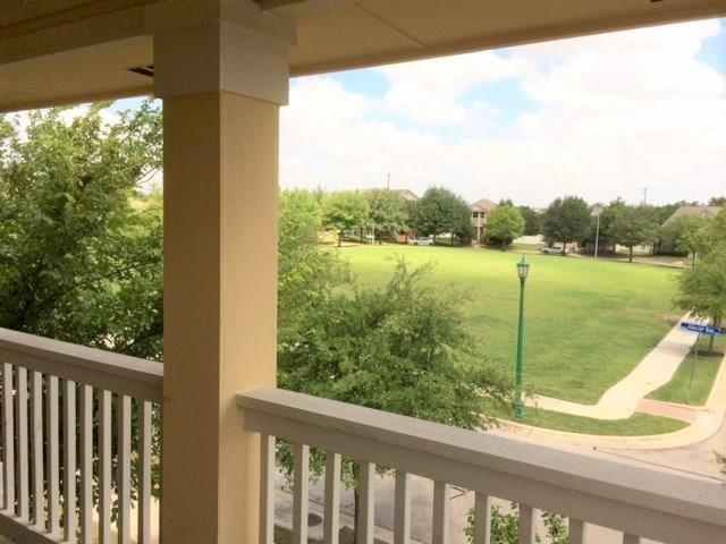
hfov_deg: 61.7
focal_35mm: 29
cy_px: 272
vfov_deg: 48.2
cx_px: 363
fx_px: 608
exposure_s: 1/2564
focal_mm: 4.15
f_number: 2.2
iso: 80
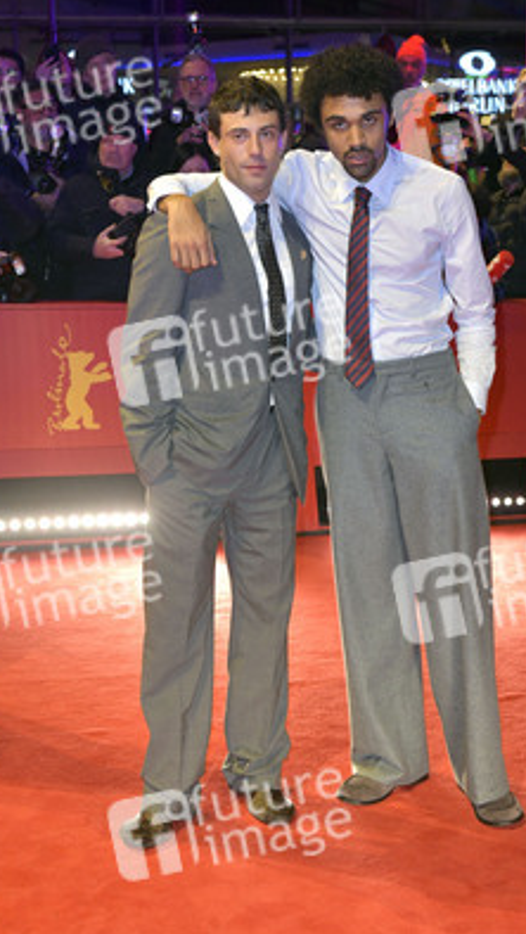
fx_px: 1263
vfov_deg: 40.6
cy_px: 469
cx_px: 299
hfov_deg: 23.5
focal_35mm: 51
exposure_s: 1/250
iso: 1600
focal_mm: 48
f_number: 5.6
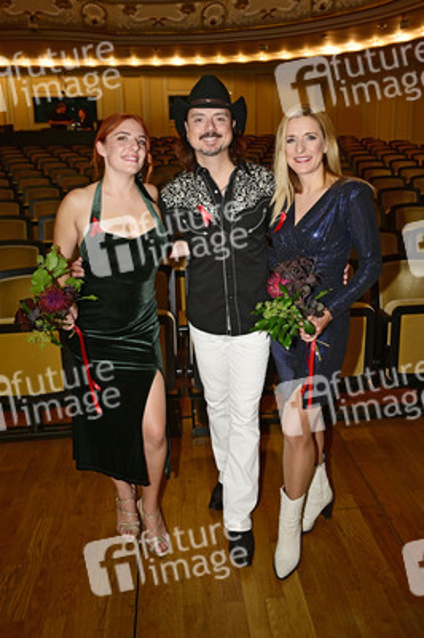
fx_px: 425
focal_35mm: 24
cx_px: 212
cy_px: 319
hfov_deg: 53.1
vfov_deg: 73.8
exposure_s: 1/200
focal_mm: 24
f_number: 4
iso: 1600
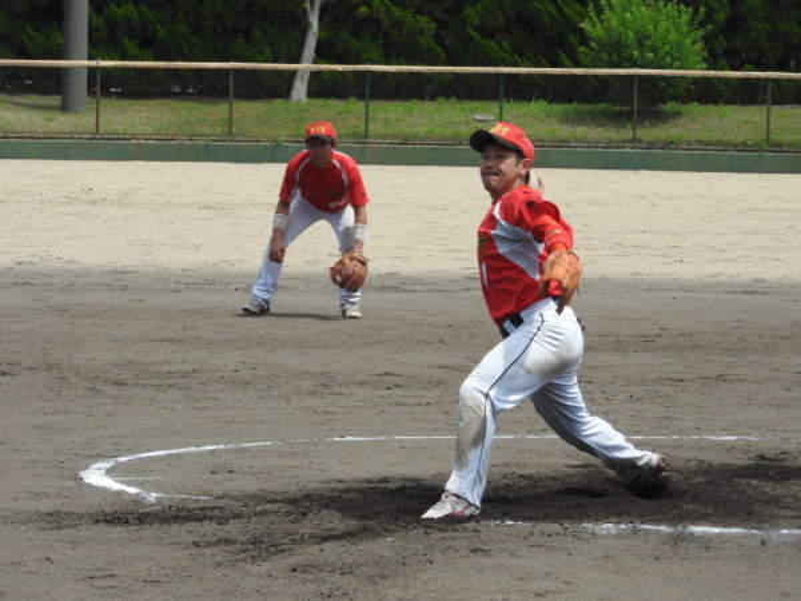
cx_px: 400
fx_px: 5091
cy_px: 300
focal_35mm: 220
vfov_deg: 6.8
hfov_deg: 9.0
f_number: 5.3
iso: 100
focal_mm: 39.4
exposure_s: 1/400
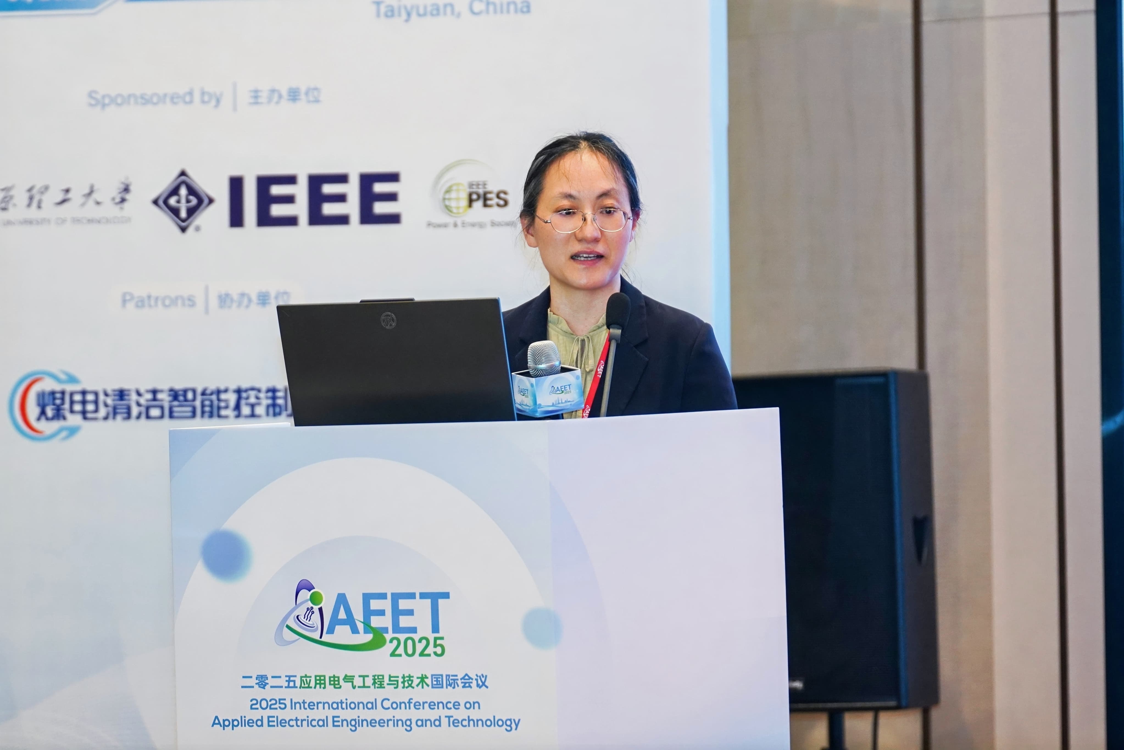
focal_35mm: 163
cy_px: 375
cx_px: 562
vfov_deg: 8.4
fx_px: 5089
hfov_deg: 12.6
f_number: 2.8
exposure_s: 1/200
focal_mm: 109
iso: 1000
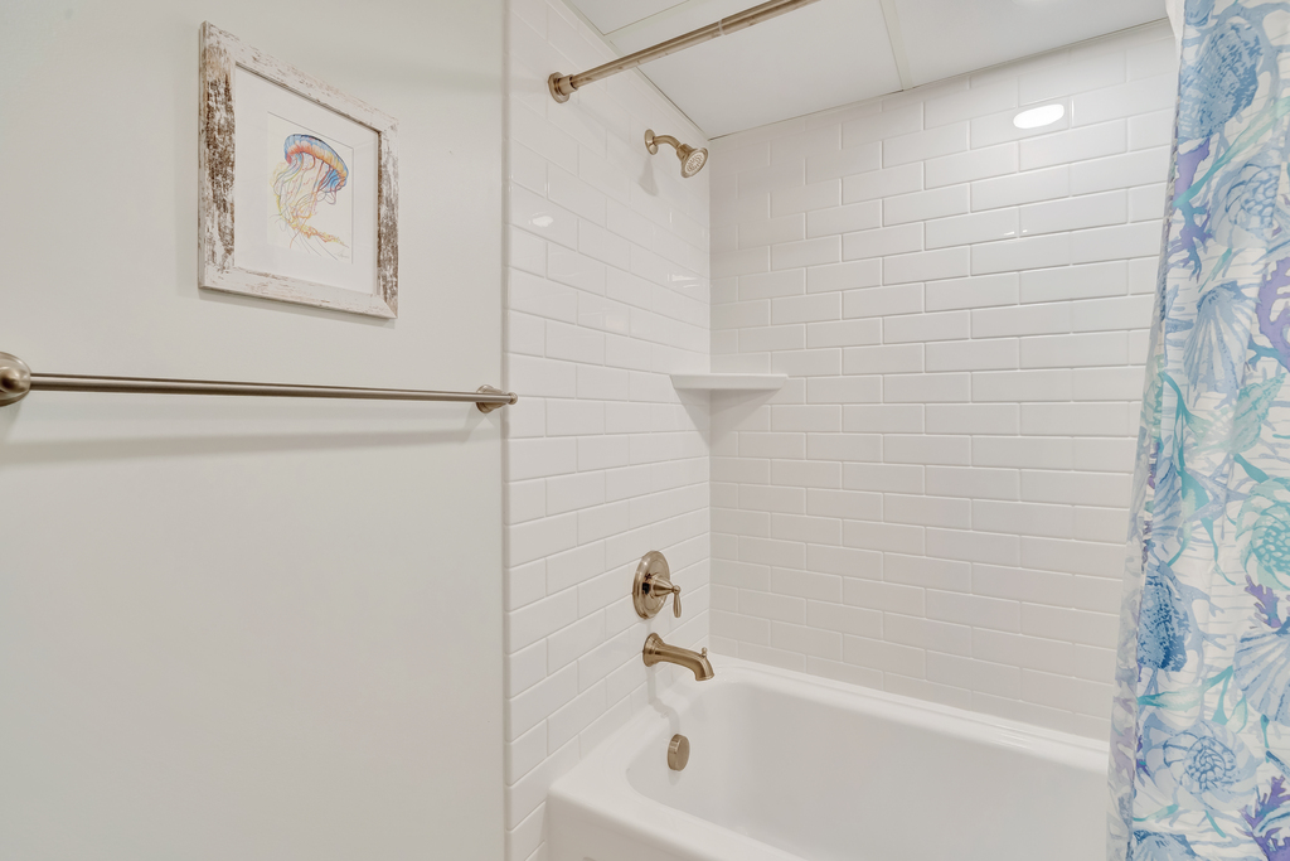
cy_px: 430
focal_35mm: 15
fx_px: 538
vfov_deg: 77.3
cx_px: 645
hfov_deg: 100.4
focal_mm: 15
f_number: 8
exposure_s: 1/25
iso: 320
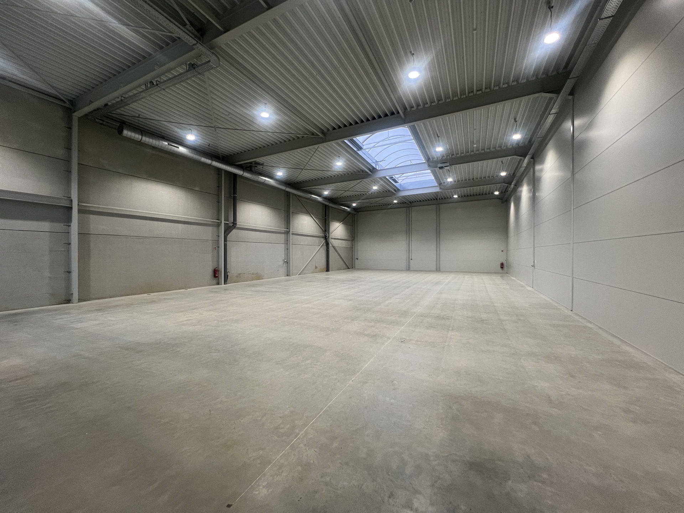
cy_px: 256
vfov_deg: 89.9
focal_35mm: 13
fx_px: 257
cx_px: 342
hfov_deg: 106.2
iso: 160
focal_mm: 1.57
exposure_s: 1/100
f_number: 1.8
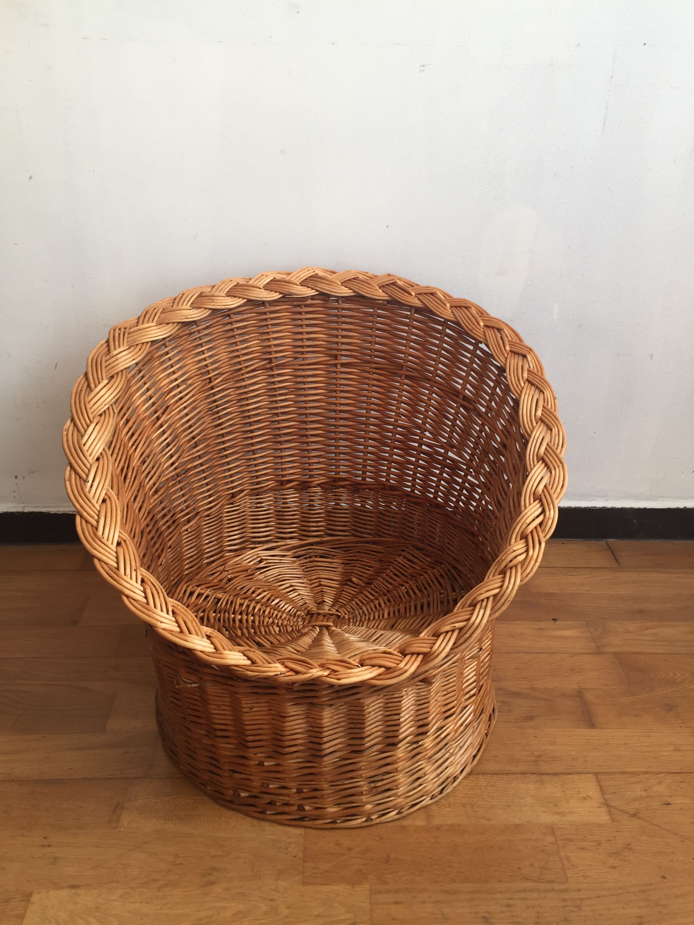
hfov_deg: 48.2
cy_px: 462
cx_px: 347
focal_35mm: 29
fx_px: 775
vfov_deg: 61.7
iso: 32
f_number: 2.2
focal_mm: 4.15
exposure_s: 1/50
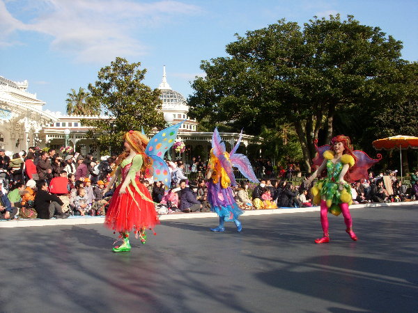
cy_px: 156
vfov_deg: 37.7
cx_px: 209
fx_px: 459
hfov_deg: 49.0
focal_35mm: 38
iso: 100
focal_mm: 6.3
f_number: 6.6
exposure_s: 1/250
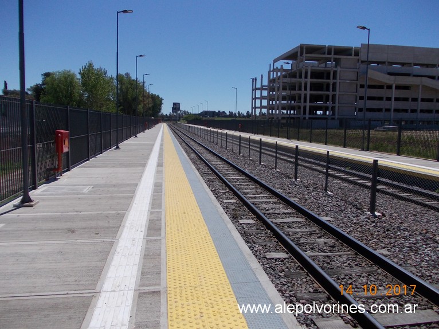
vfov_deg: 49.7
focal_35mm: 28
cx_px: 220
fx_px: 355
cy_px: 164
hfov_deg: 63.5
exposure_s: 1/800
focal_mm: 4
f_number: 5.4
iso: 80
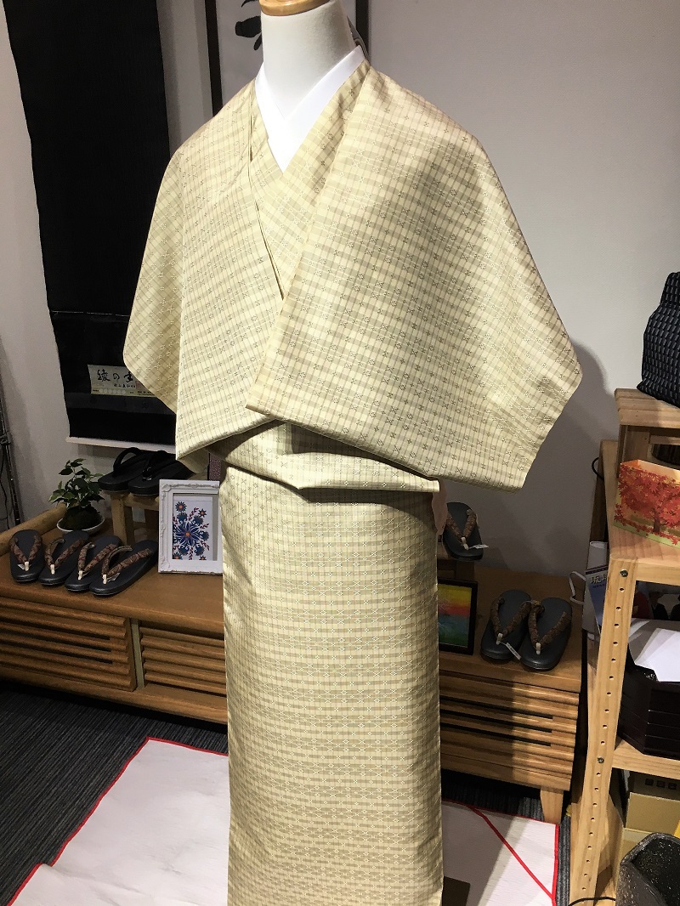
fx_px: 759
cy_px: 453
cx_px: 340
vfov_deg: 61.6
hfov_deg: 48.2
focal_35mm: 29
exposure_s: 1/30
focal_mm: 4.15
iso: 25
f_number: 2.2
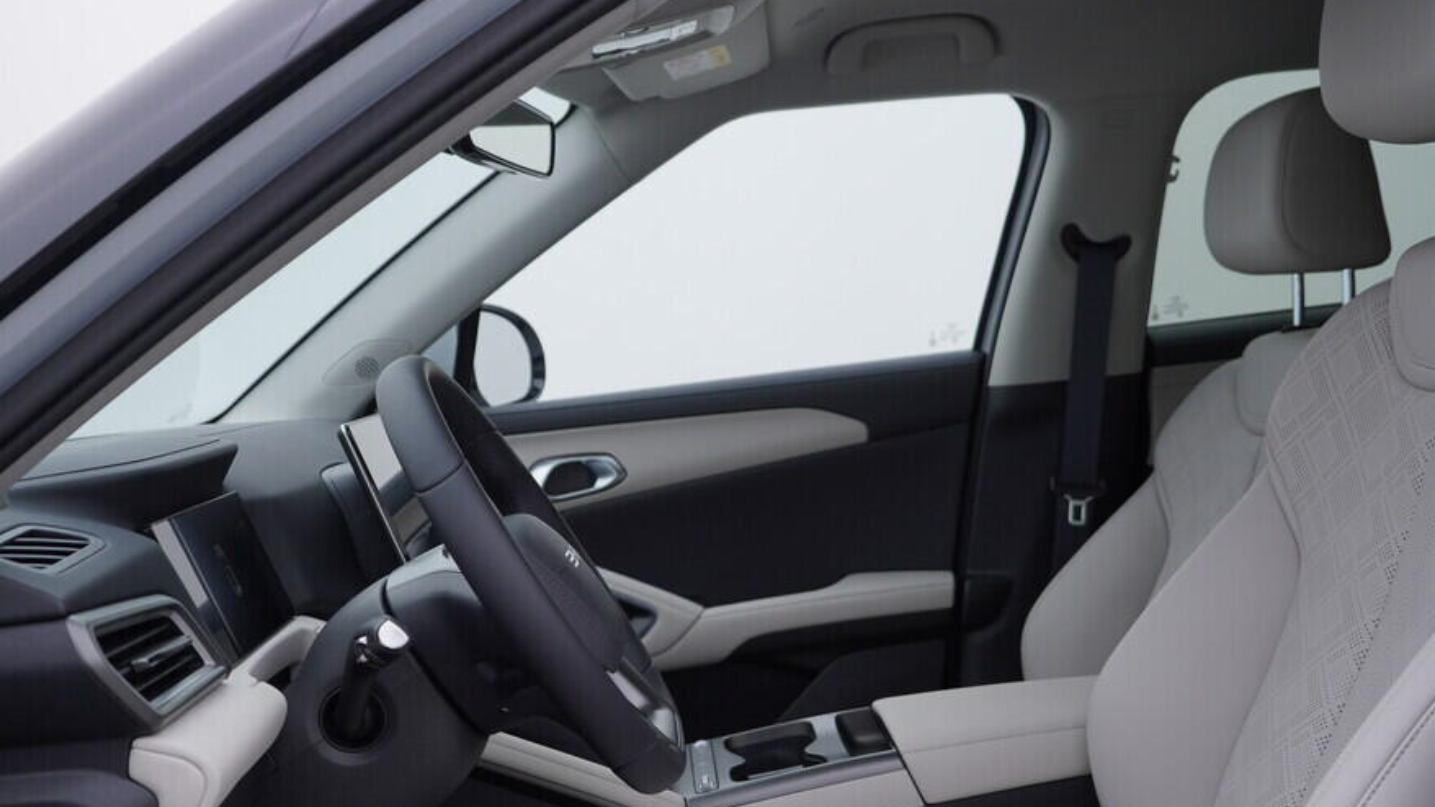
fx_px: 1674
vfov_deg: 27.0
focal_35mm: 44
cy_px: 512
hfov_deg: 46.4
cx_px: 680
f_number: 4
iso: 125
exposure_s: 1/80
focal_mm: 24
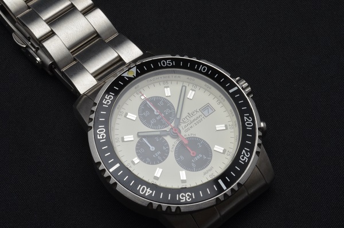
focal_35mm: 75
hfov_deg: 27.1
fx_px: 715
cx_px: 172
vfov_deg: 18.1
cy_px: 114
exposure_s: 1/2
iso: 400
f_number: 32
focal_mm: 50
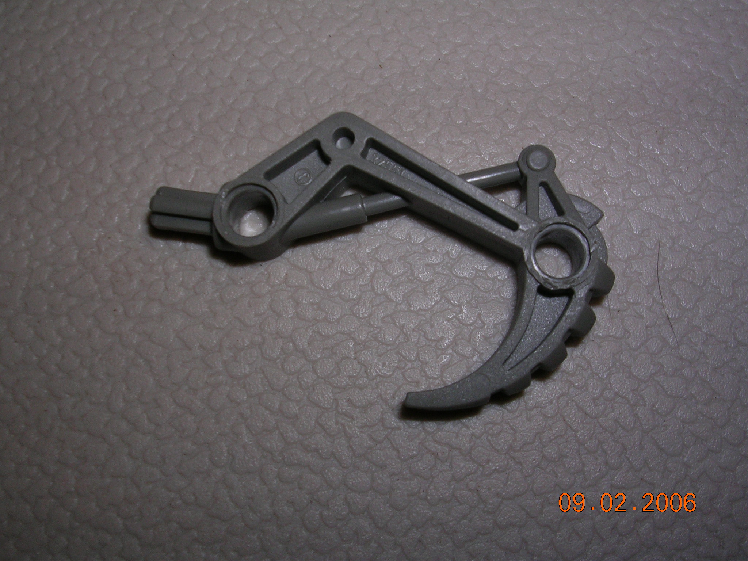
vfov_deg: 37.7
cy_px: 280
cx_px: 374
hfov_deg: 49.0
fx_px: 821
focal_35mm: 38
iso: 50
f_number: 5.6
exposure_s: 1/60.1
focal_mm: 5.8
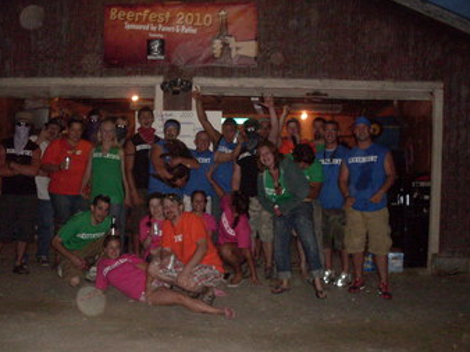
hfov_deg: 43.0
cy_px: 201
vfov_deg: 32.8
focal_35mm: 44
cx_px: 220
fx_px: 597
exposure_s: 1/45
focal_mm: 6.3
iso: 240
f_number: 2.8
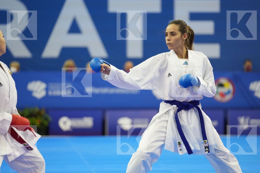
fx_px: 1329
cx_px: 132
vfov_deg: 7.5
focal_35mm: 184
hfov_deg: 11.2
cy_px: 82
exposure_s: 1/1000
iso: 4000
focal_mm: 164
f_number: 2.8
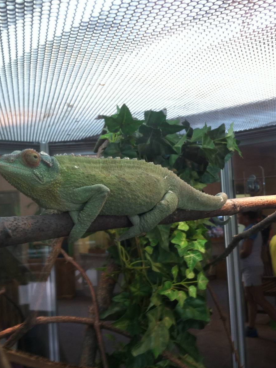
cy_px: 184
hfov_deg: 30.9
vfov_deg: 40.4
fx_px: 500
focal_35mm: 47
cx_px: 125
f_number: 2.8
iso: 80
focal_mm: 3.85
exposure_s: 1/15
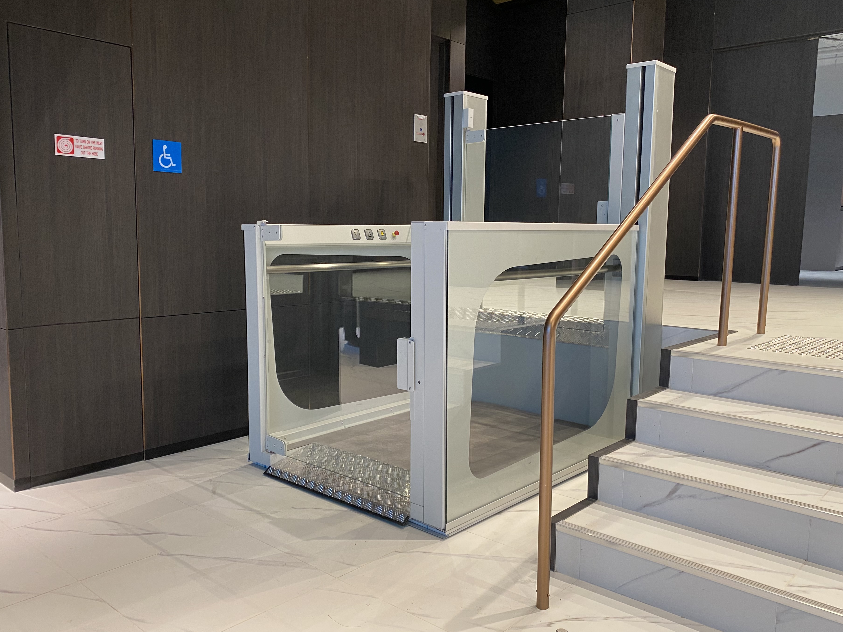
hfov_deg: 61.6
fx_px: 706
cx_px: 407
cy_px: 324
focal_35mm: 29
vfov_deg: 48.2
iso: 100
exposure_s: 1/50
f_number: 1.8
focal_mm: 4.25
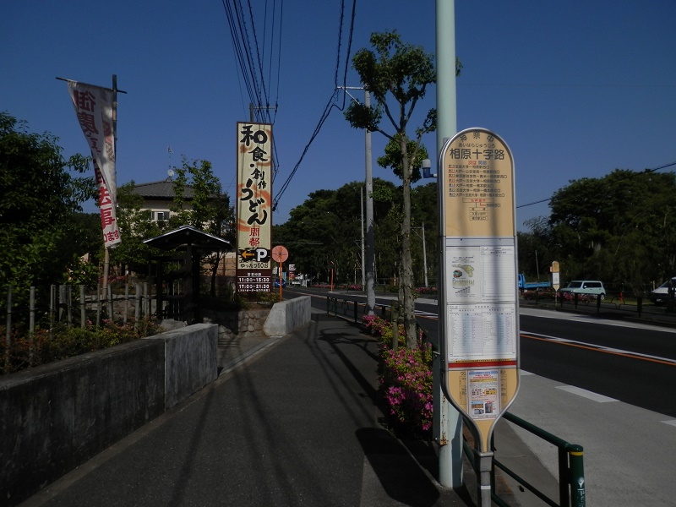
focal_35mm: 25
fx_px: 488
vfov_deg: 54.9
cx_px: 338
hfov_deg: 69.4
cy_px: 254
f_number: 8.7
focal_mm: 4.5
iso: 80
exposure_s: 1/500
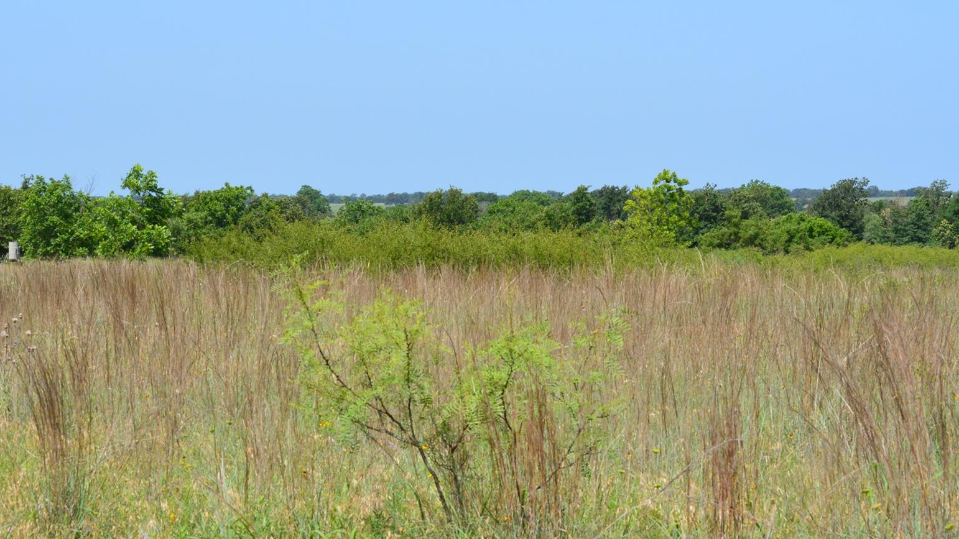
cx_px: 399
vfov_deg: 10.6
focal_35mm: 115
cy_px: 228
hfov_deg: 18.7
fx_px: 2916
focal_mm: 55
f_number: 11
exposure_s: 1/400
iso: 400
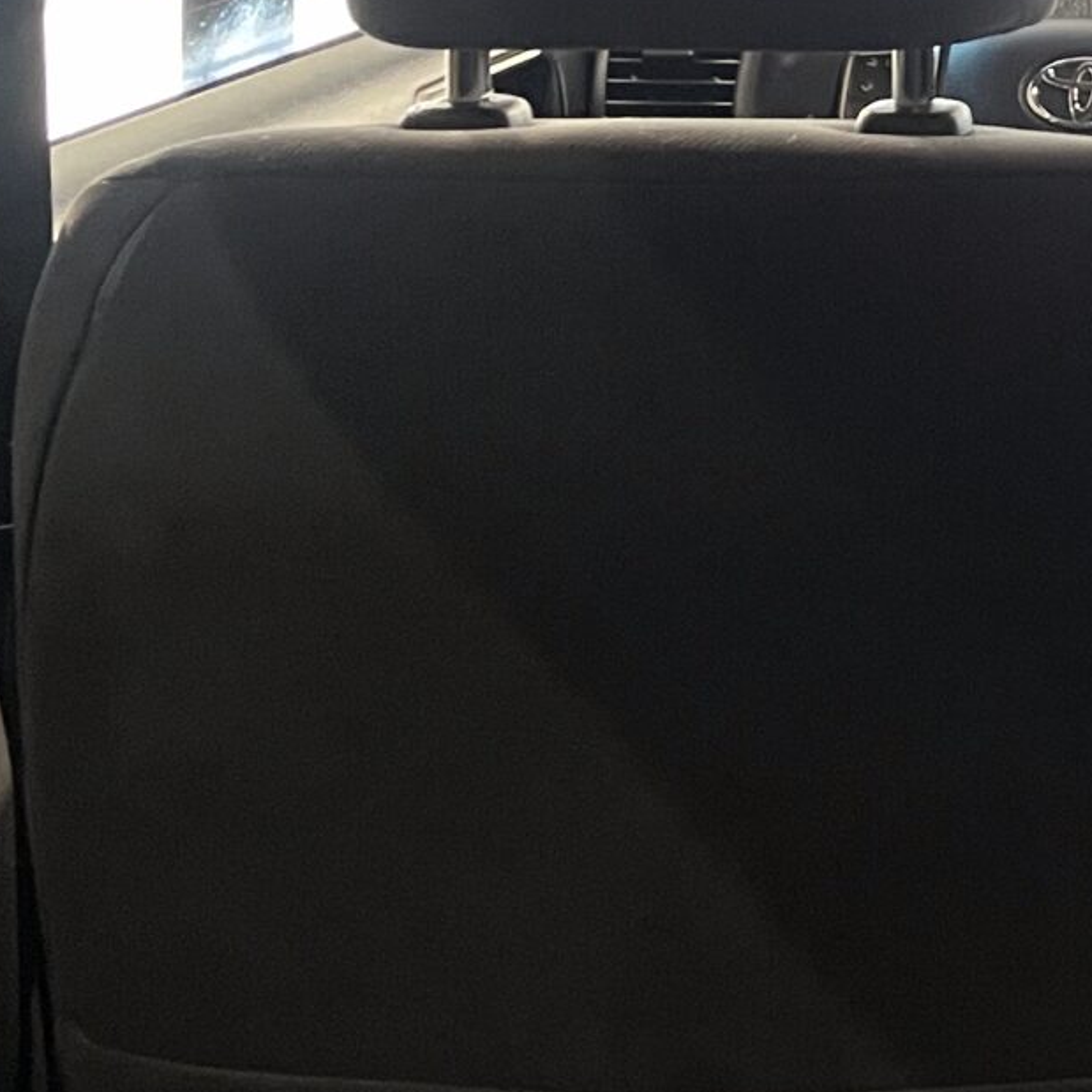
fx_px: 3391
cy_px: -279
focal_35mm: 95
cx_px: 1895
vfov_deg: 17.3
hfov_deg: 15.9
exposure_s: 1/50
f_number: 1.6
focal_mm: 5.1
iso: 250
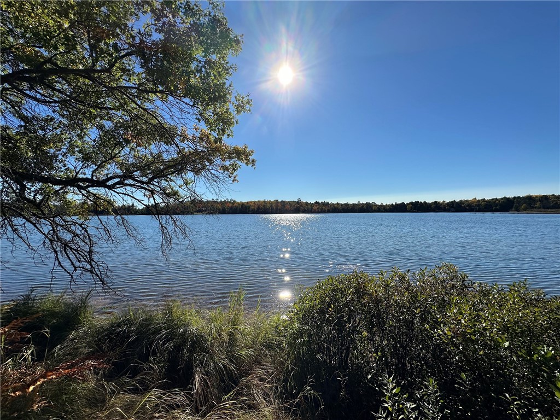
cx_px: 280
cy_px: 210
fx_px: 226
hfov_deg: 102.1
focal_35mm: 14
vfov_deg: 85.7
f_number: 2.2
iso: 50
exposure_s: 1/4000
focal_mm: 2.22
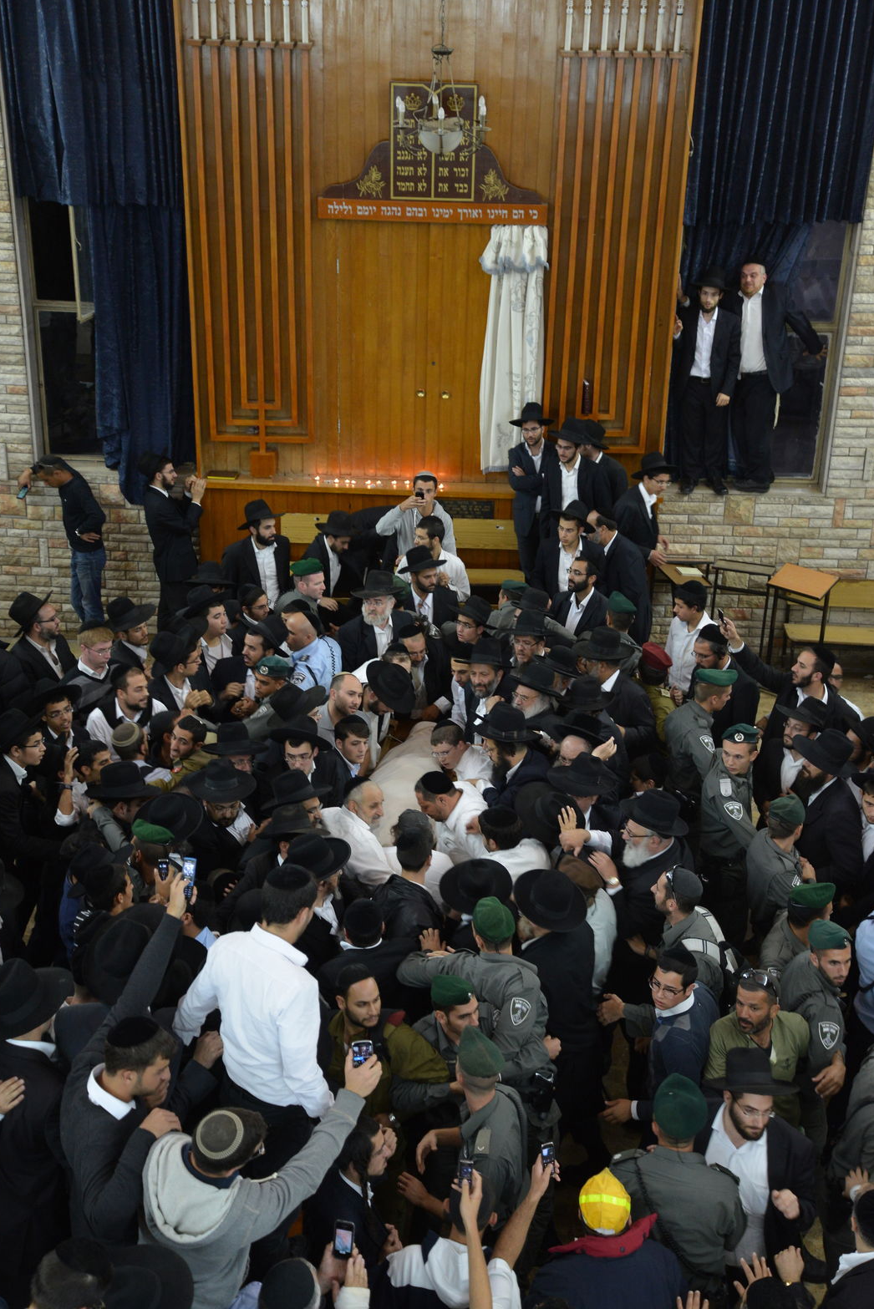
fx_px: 1783
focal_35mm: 49
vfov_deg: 40.3
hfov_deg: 27.5
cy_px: 667
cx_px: 434
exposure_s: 1/80
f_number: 4.5
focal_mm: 48
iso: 1600
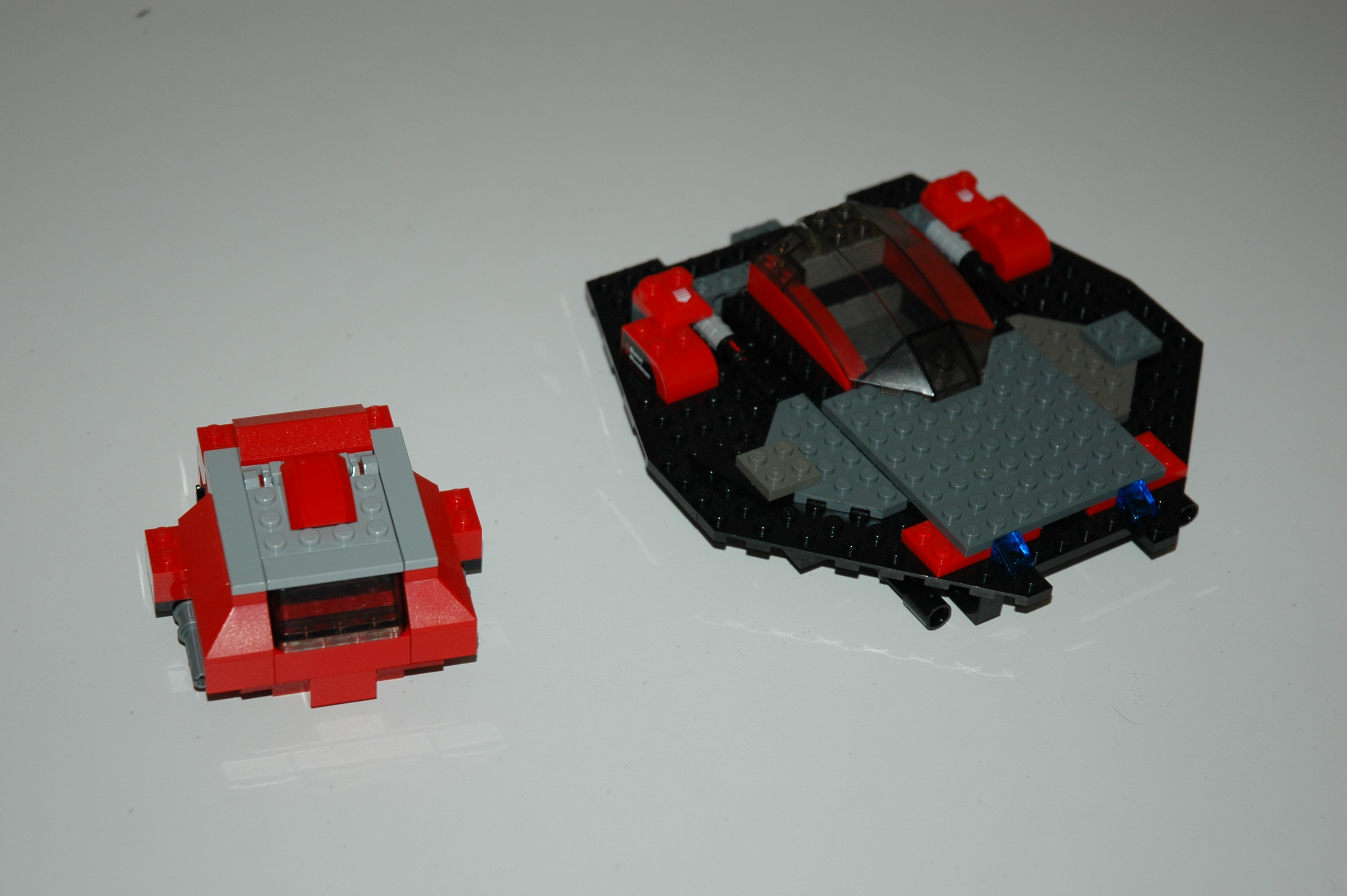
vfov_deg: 17.5
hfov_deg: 26.0
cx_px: 674
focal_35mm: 78
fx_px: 2916
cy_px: 448
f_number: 4.5
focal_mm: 52
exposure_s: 1/60
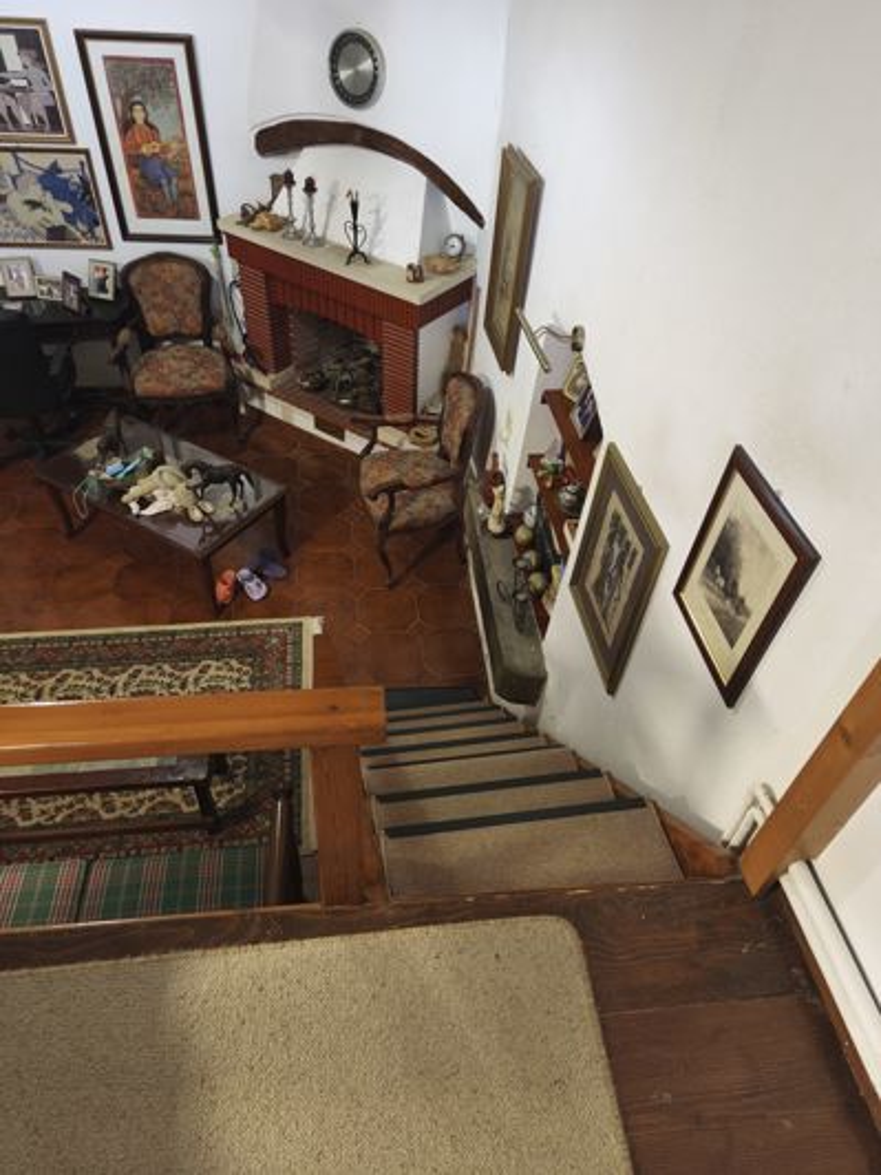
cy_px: 588
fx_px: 780
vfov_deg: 73.9
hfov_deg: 58.9
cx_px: 440
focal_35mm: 23
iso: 1250
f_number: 1.7
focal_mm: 5.35
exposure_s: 1/33.3
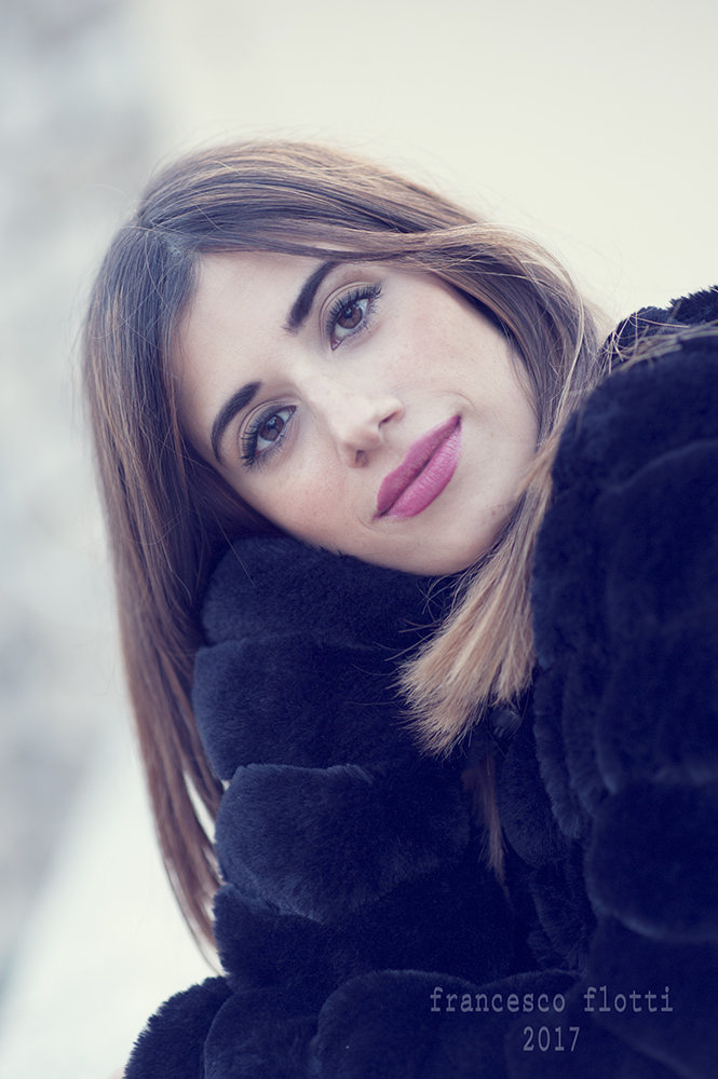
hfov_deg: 16.0
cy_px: 540
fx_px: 2547
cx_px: 359
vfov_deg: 23.9
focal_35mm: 85
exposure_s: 1/160
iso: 1000
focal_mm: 85
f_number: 2.2
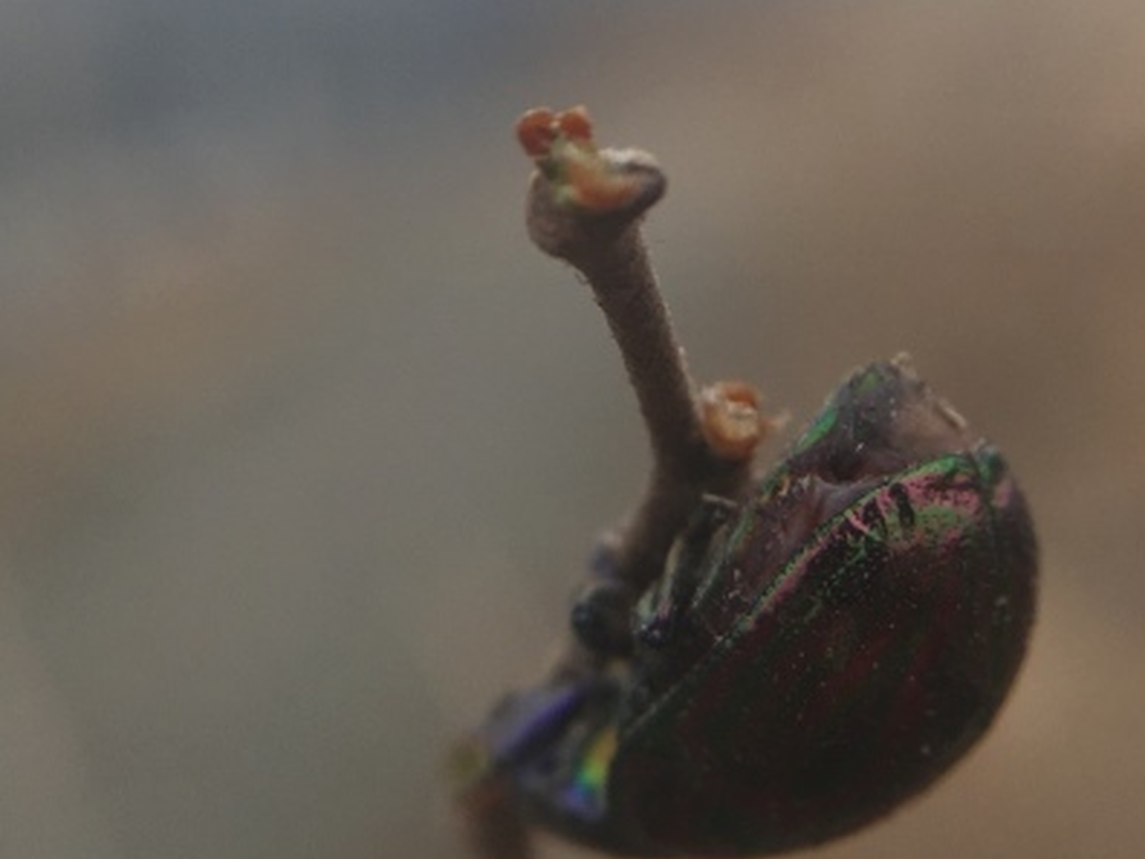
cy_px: 448
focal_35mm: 75
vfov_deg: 19.6
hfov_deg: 26.0
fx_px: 2481
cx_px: 642
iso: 25
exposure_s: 1/569
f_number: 2.2
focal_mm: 4.15
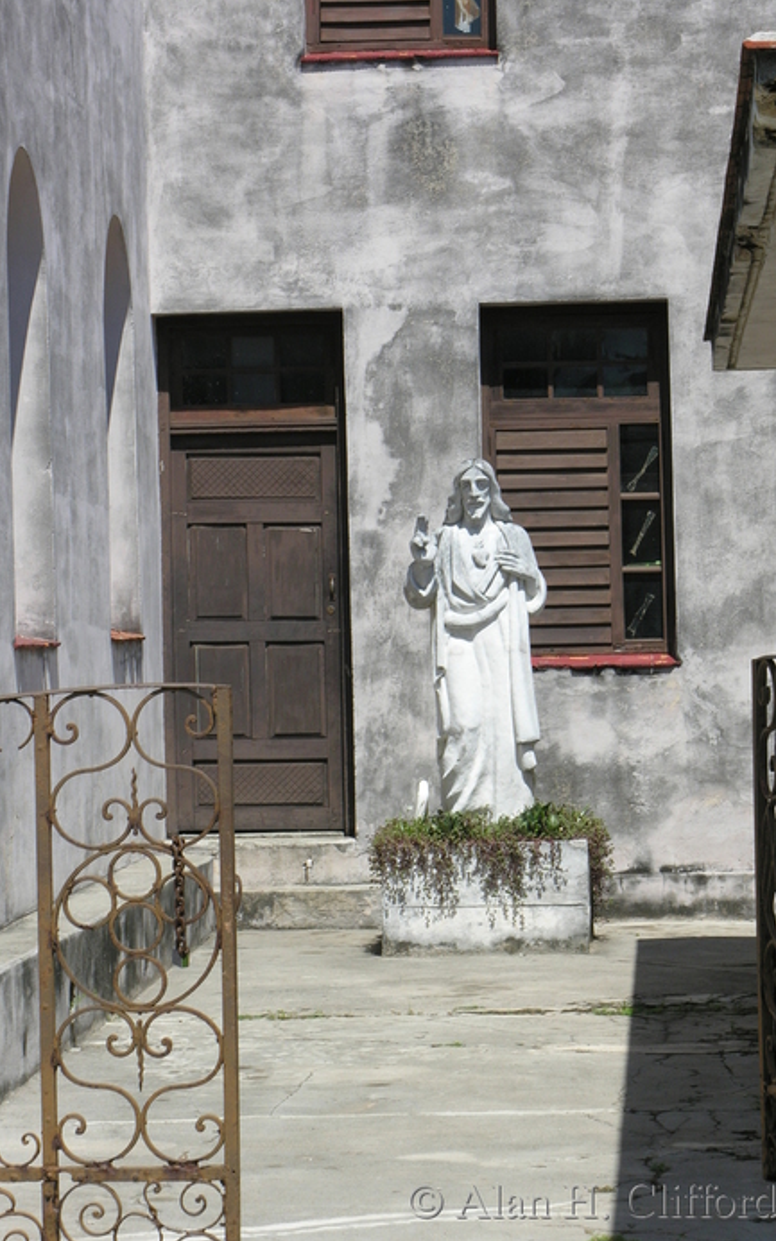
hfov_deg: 9.6
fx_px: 4603
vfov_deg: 15.4
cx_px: 358
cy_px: 618
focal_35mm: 136
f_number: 7.6
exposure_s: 1/197
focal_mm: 32.4
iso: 50
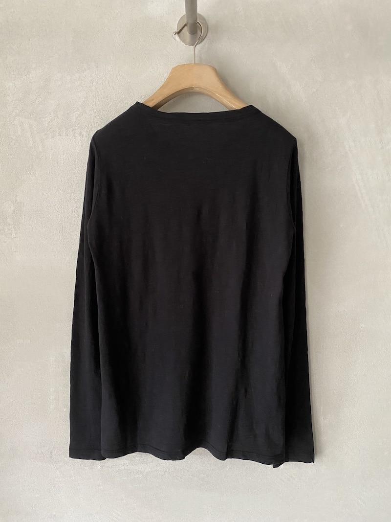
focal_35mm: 26
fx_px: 392
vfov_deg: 67.3
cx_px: 196
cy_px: 261
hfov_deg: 53.1
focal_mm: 4.25
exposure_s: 1/51
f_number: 1.8
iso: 500
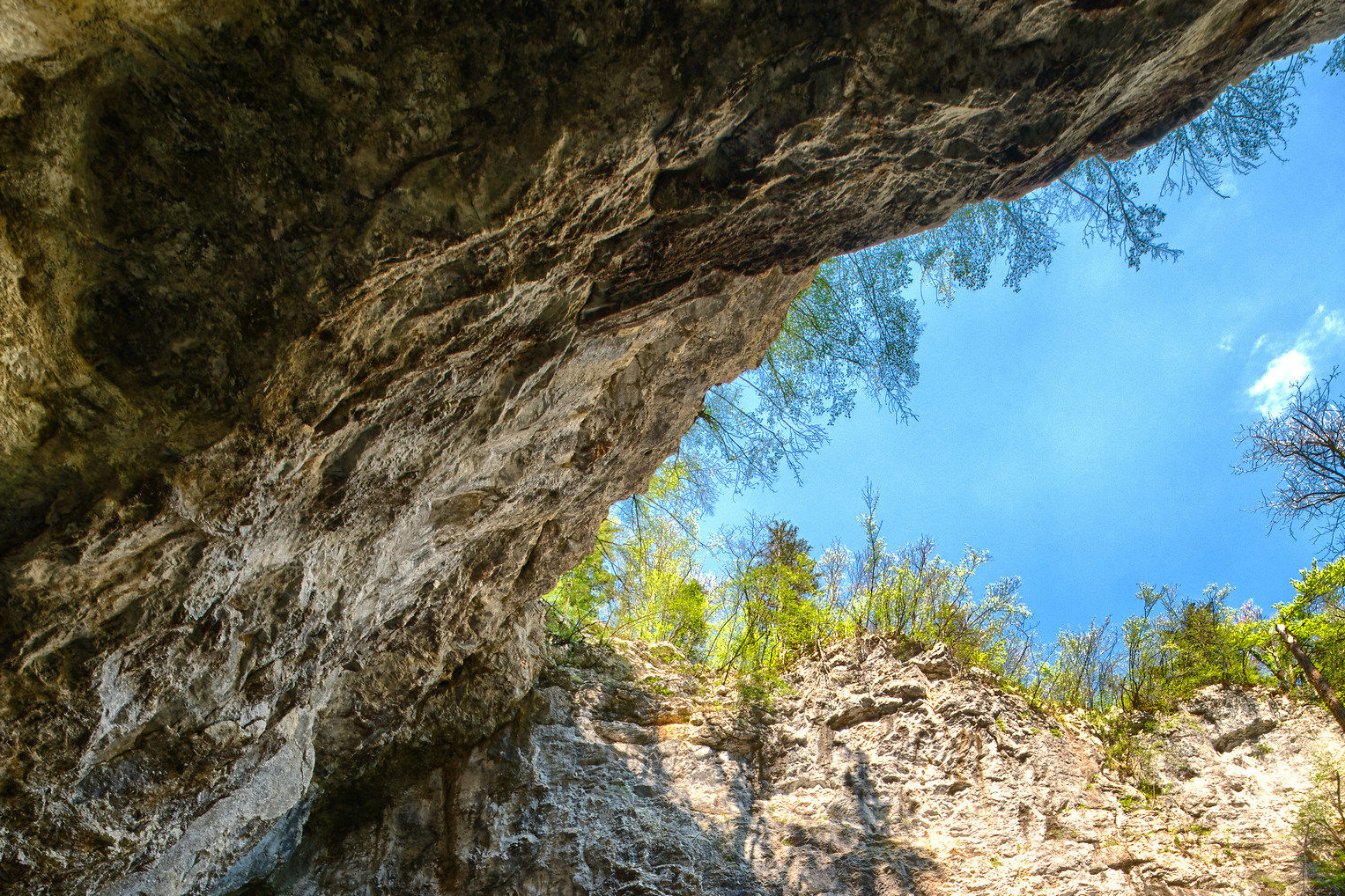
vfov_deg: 42.7
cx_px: 691
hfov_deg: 78.6
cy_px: 1017
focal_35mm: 22
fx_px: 822
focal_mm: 14
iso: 200
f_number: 18
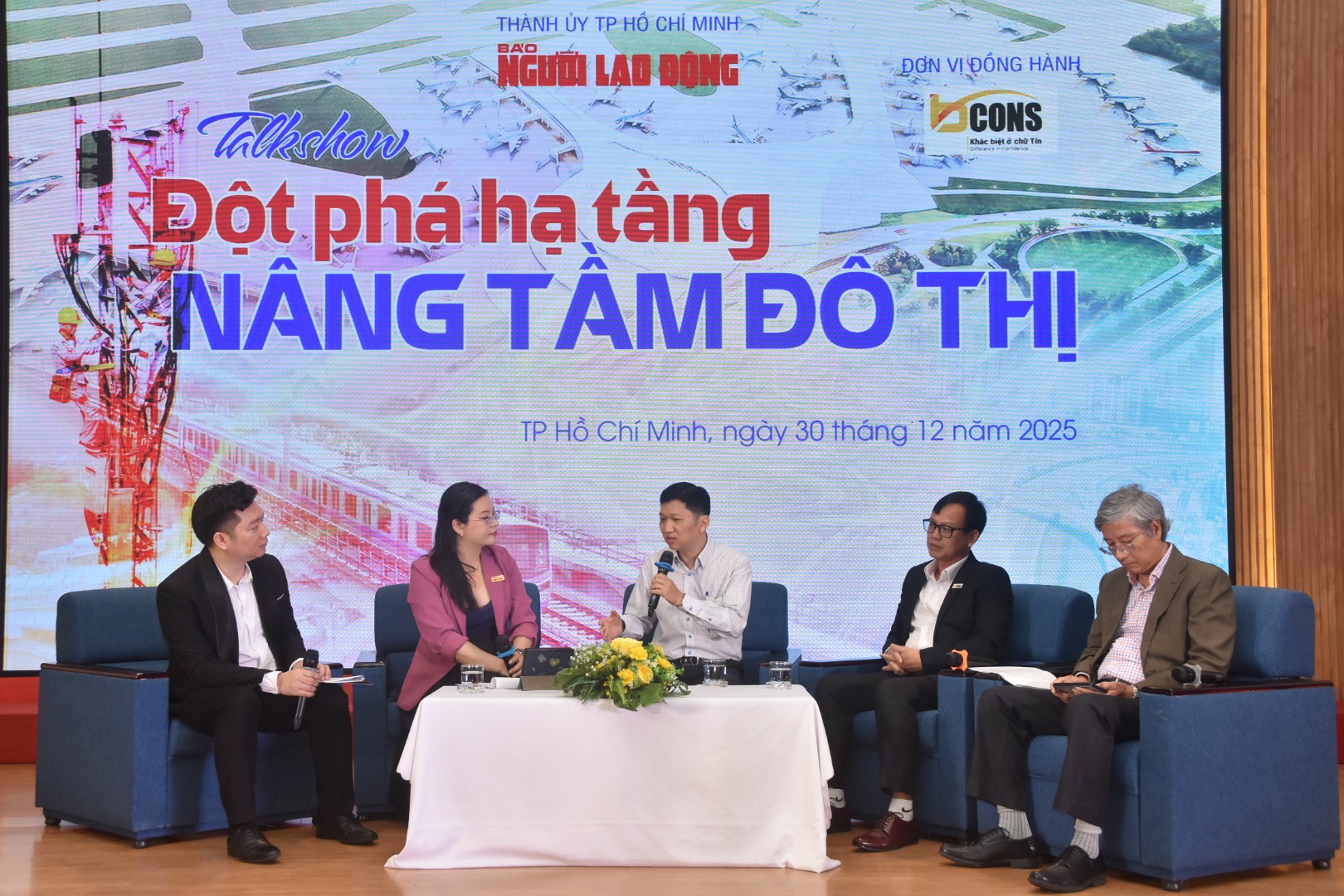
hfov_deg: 45.0
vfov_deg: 30.8
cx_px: 672
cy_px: 448
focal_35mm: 44
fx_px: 1624
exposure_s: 1/250
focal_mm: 29
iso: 1000
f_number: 8
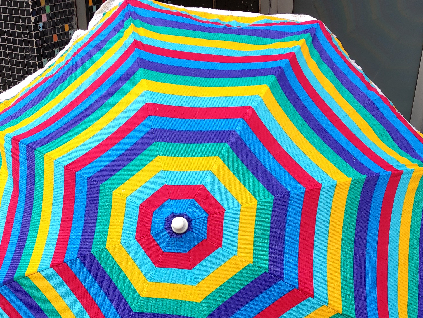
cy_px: 239
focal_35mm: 49
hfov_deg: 38.9
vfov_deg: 29.2
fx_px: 599
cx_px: 201
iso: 50
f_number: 1.89
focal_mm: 5.43
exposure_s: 1/224
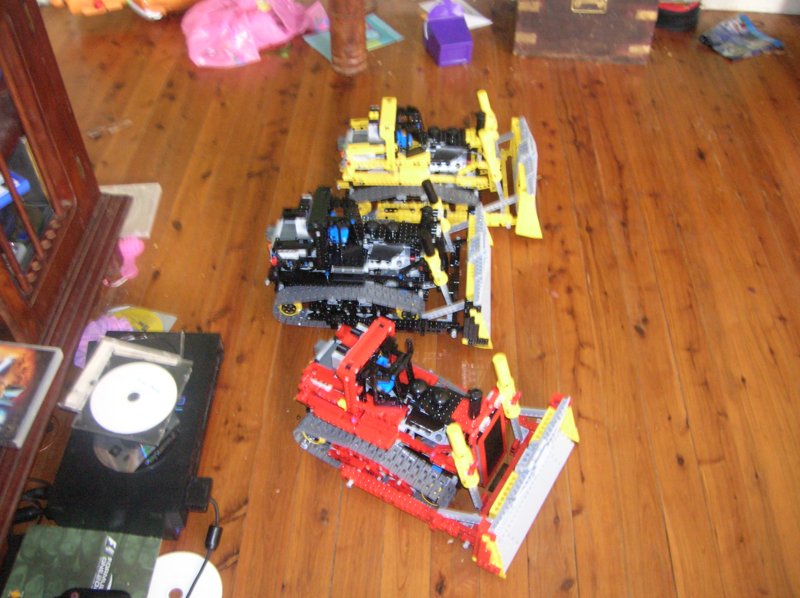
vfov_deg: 41.7
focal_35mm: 34
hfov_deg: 54.0
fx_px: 785
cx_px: 400
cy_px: 299
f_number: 2.9
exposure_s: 1/1.6
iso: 200
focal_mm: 5.7
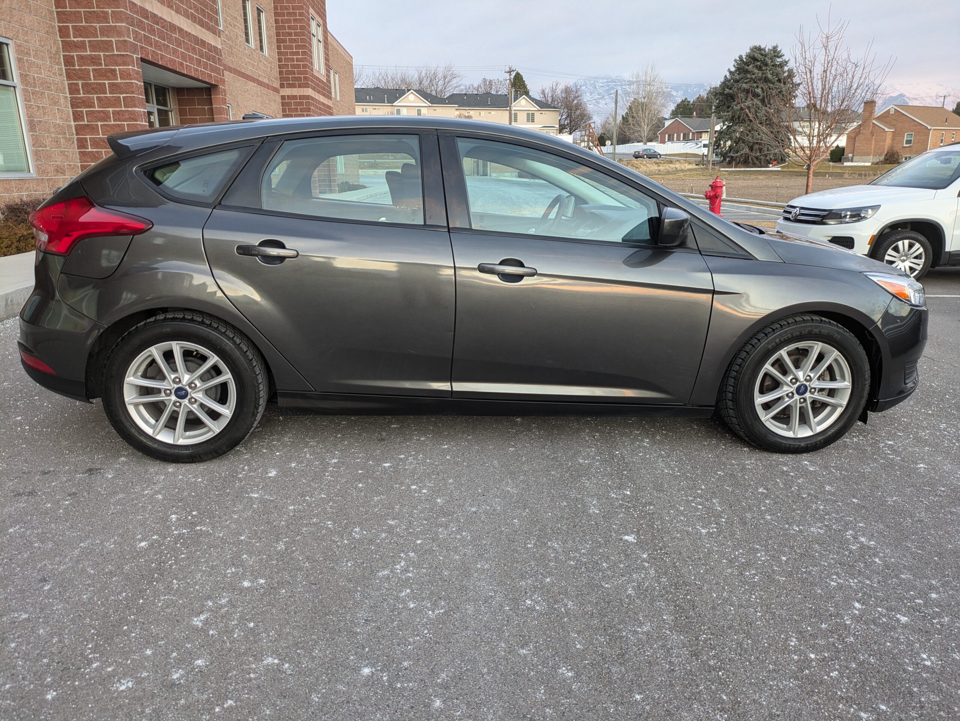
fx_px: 694
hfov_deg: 69.4
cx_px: 480
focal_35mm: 25
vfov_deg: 54.9
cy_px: 360
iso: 62
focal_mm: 5.43
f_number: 1.89
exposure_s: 1/40
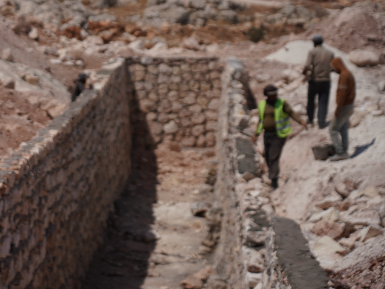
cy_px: 94
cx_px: 58
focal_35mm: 141
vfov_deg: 10.5
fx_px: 1568
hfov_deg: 13.9
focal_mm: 84
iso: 100
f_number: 4
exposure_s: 1/3200
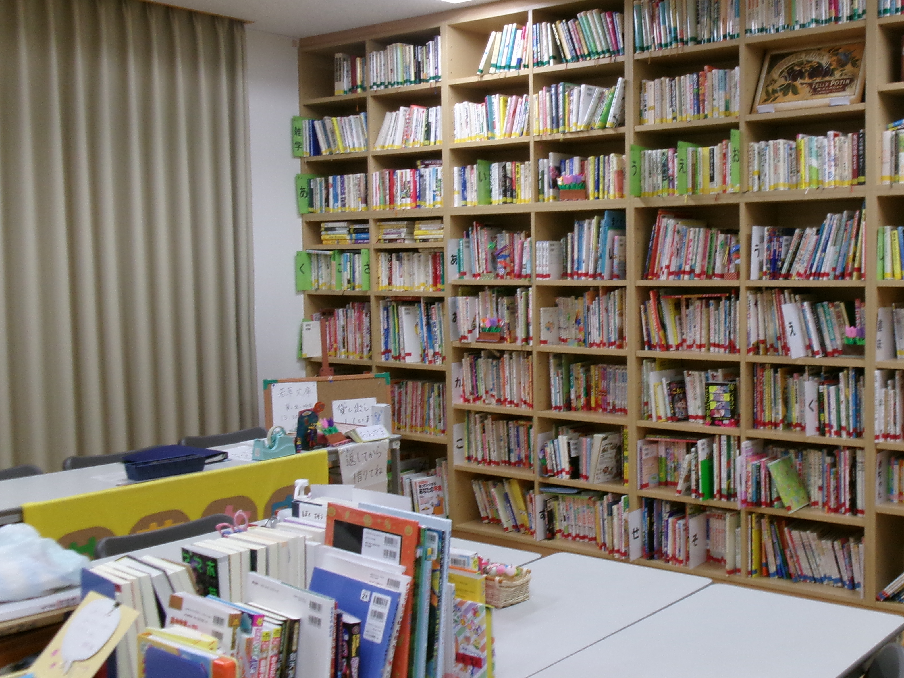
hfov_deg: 45.4
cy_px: 325
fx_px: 1071
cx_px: 564
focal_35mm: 41
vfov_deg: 35.1
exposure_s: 1/34
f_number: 3.9
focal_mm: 5.1
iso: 187
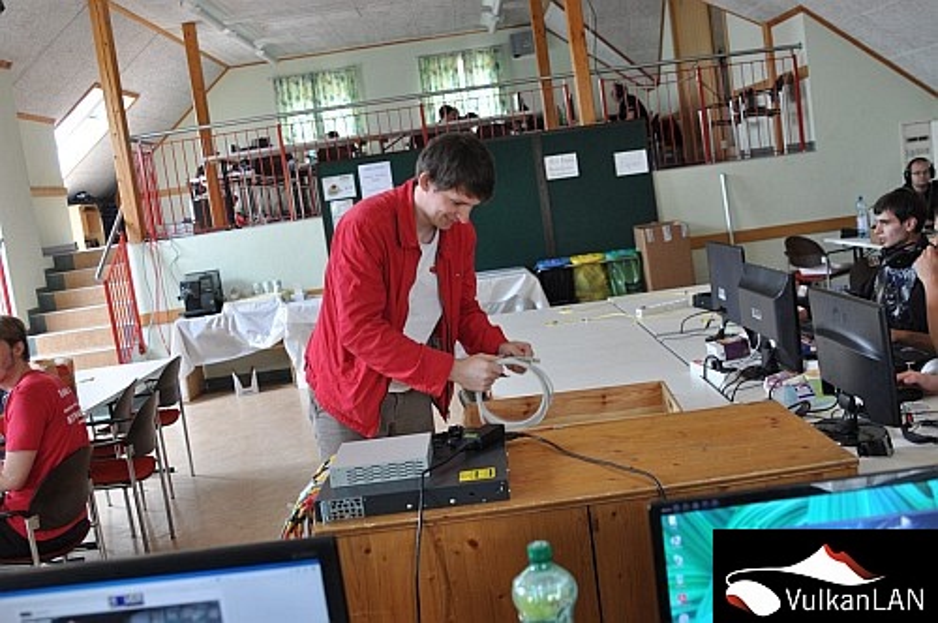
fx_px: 937
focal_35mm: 36
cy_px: 312
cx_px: 469
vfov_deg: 36.8
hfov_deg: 53.2
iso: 320
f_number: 3.2
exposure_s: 1/40
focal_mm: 24
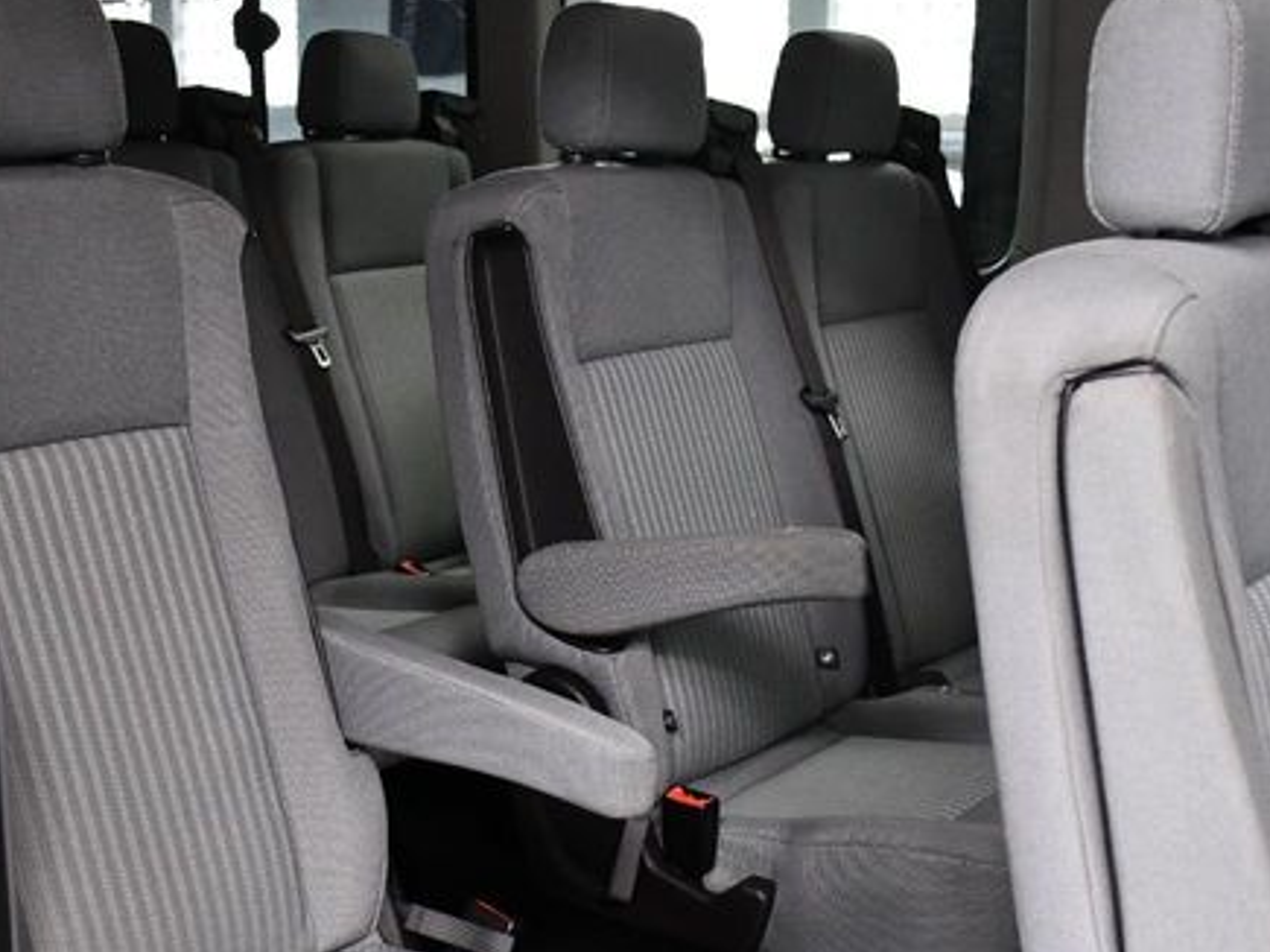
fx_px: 1871
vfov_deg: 28.5
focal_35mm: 51
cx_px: 616
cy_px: 559
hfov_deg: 37.5
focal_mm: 18
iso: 3200
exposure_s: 1/125
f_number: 3.5
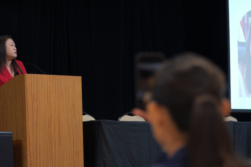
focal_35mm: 131
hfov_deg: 15.6
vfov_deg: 10.4
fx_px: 913
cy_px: 129
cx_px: 143
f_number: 2.8
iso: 500
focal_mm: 70
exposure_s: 1/50
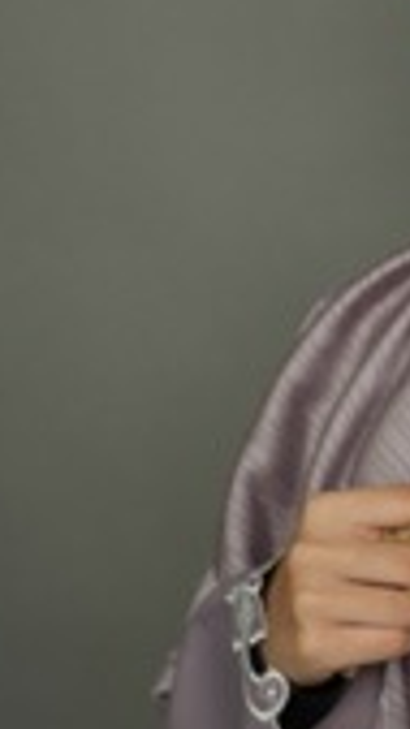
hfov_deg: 8.0
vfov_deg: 16.3
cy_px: 490
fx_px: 2533
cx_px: 1213
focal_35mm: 131
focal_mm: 33
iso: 100
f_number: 4
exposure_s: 1/80
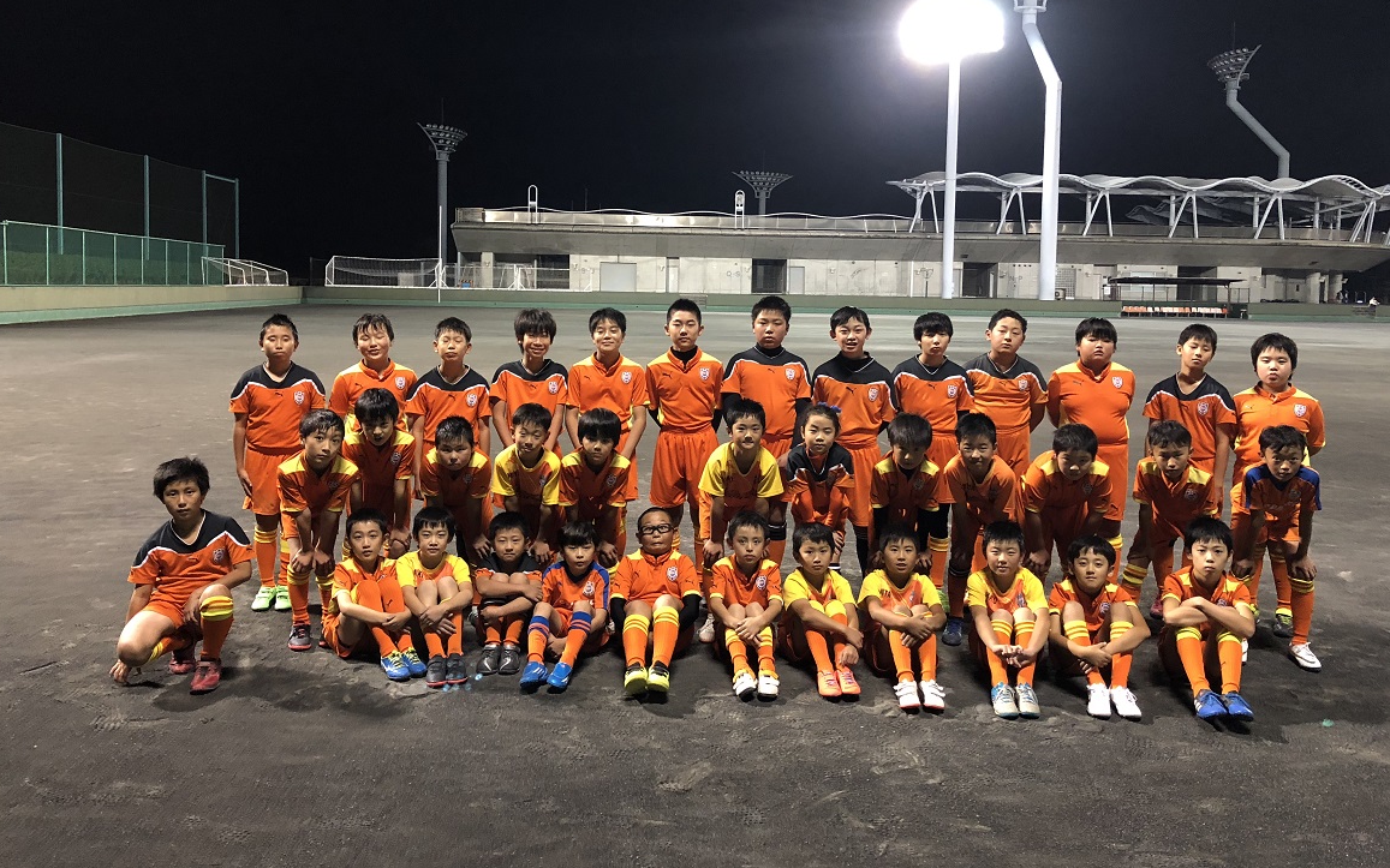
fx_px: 1136
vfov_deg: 41.7
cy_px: 363
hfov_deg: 62.9
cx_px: 699
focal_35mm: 30
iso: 100
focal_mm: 3.99
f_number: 1.8
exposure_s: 1/9
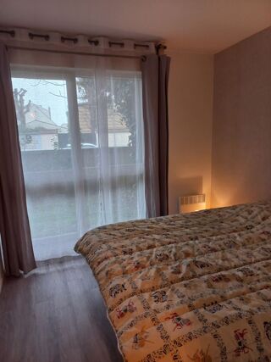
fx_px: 261
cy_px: 181
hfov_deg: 54.9
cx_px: 136
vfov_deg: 69.4
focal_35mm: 25
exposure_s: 1/50
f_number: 1.8
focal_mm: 4.6
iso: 250
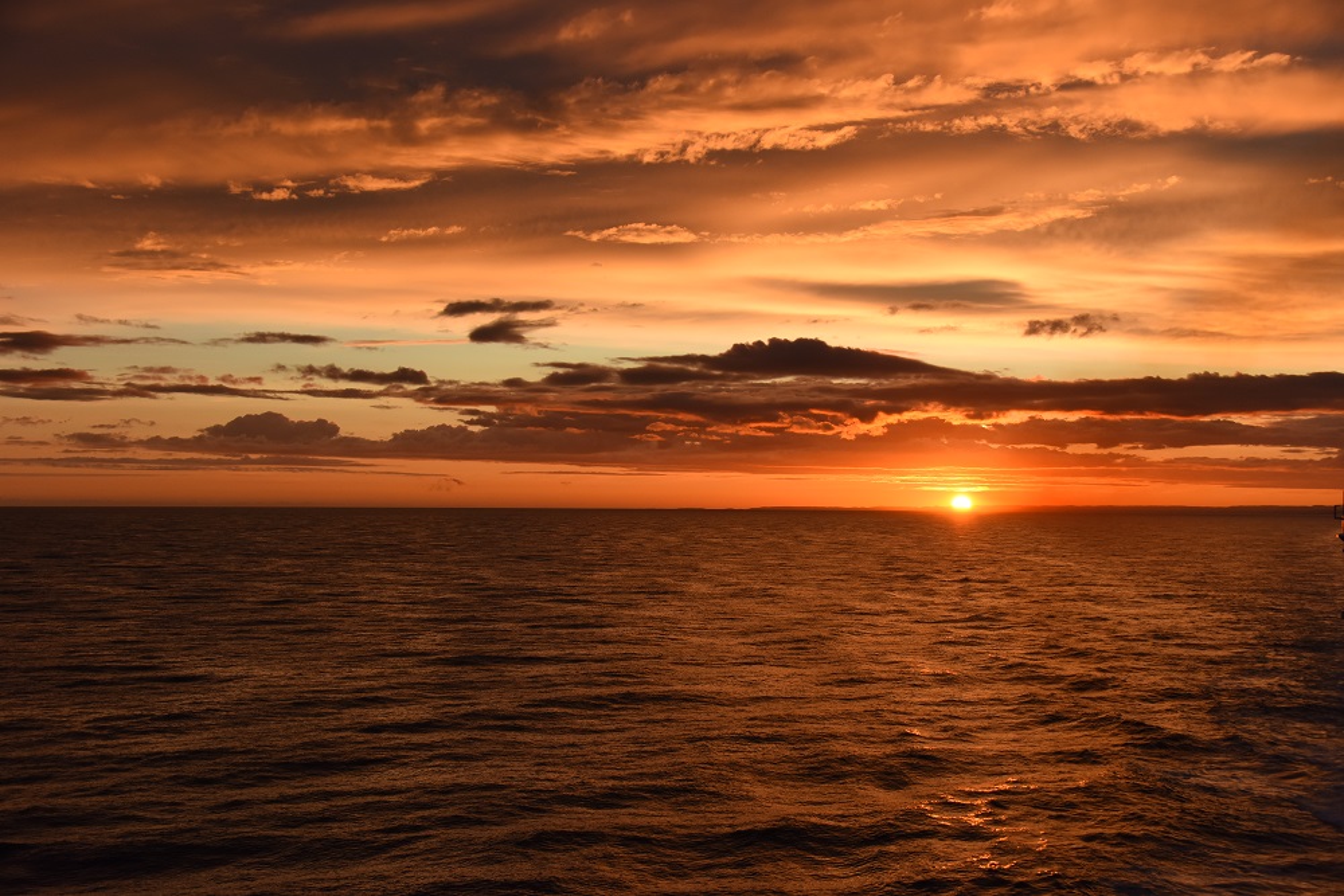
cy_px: 448
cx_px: 672
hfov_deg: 43.6
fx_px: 1680
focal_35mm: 45
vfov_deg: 29.9
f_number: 6.3
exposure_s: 1/1250
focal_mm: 45
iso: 800
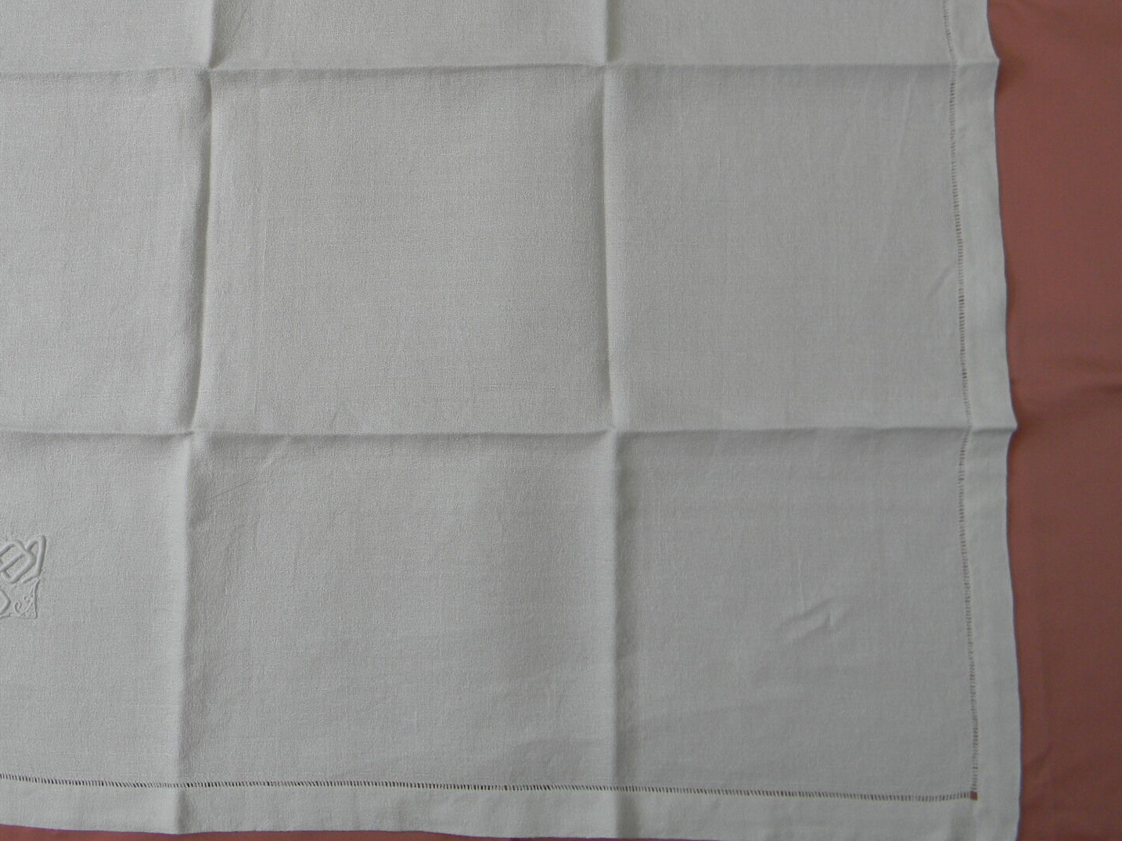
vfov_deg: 35.8
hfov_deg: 46.6
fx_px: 1296
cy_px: 324
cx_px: 467
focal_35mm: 40
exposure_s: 1/153
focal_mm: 5
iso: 80
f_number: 3.5
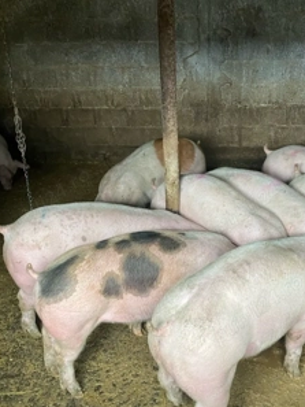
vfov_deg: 52.6
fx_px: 411
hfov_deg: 40.6
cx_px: 179
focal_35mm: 35
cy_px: 219
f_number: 1.8
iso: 320
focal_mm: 4.25
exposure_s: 1/60
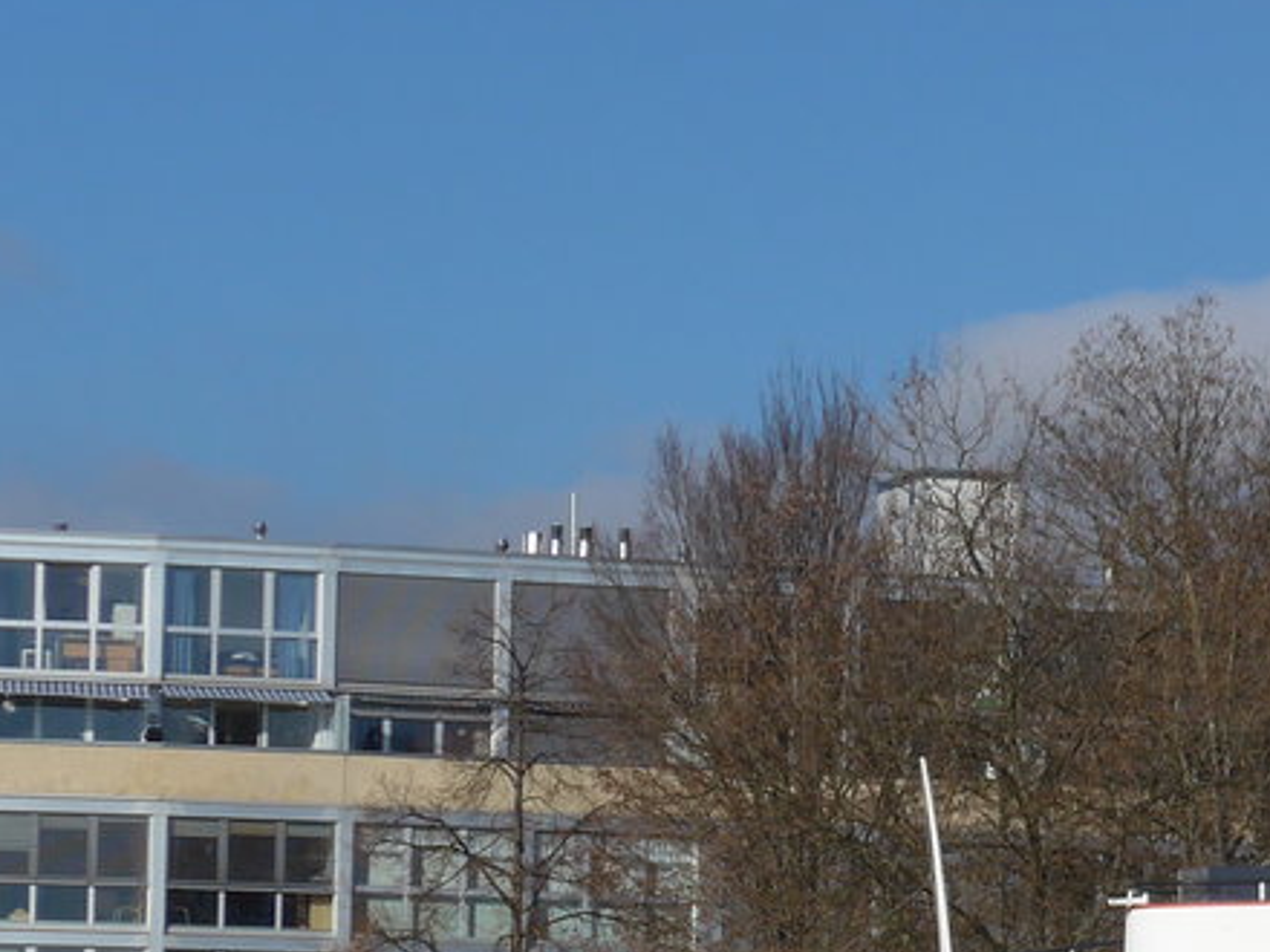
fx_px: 7998
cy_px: 868
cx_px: 1631
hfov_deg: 8.9
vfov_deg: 6.8
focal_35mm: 218
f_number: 4.4
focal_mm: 16
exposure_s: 1/1000
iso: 80
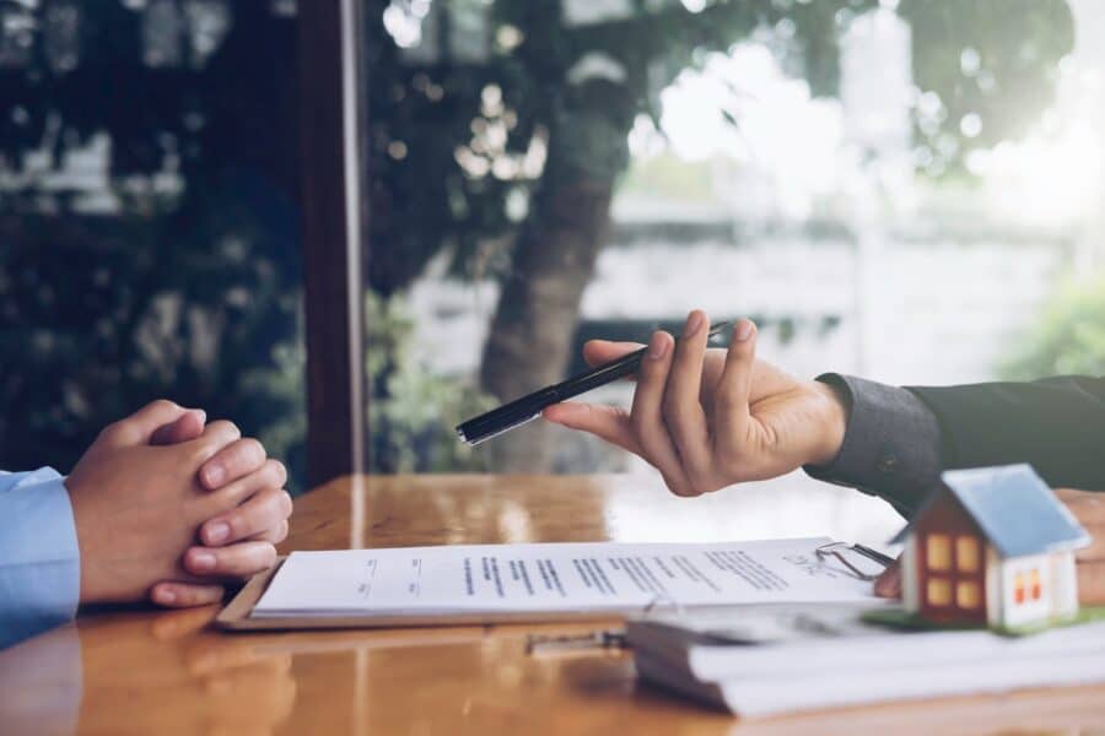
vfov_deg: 25.5
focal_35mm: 53
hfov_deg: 37.5
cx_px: 552
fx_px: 1627
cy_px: 368
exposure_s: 1/125
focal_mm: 35
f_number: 3.2
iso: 500
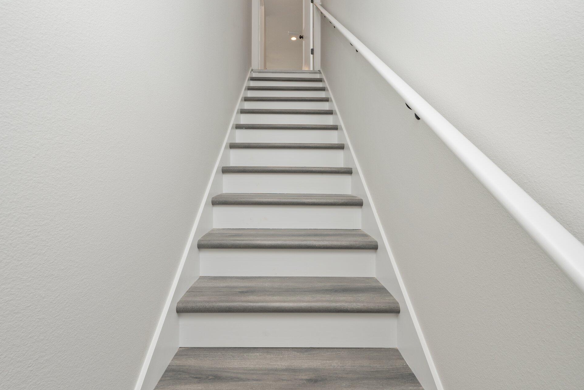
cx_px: 272
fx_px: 243
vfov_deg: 77.3
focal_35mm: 15
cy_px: 191
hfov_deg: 100.2
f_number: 9
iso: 500
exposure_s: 1/60
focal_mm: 14
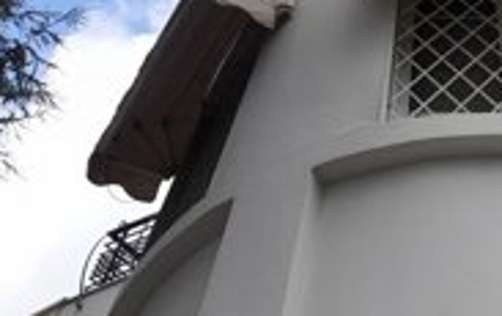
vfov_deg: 24.4
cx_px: 469
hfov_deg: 36.0
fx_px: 713
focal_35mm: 52
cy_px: 49
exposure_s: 1/443
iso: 20
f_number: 2
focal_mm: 4.6
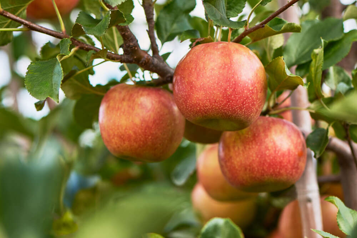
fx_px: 1041
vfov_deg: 13.0
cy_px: 119
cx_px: 178
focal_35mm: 105
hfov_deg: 19.5
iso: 100
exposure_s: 1/200
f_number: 5
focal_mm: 105
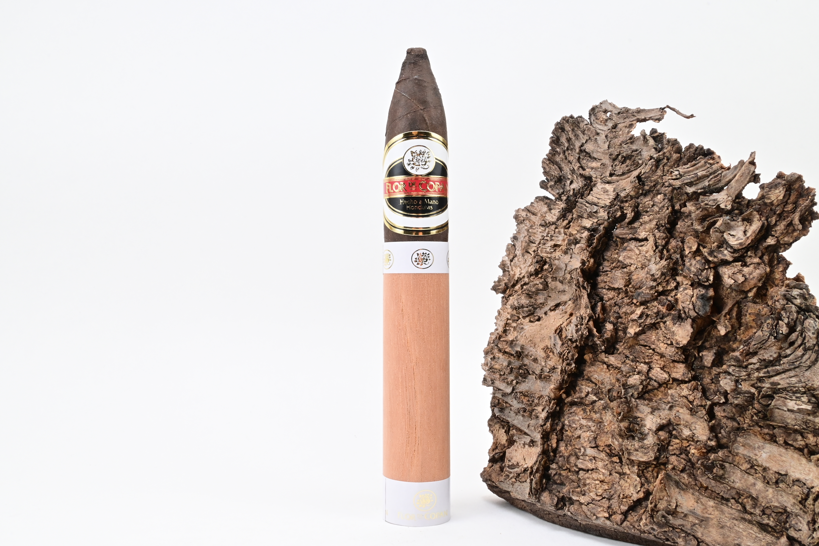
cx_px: 410
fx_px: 785
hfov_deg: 55.1
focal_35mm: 34
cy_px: 273
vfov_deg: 38.4
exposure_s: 1/15
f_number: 22
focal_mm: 23
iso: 500
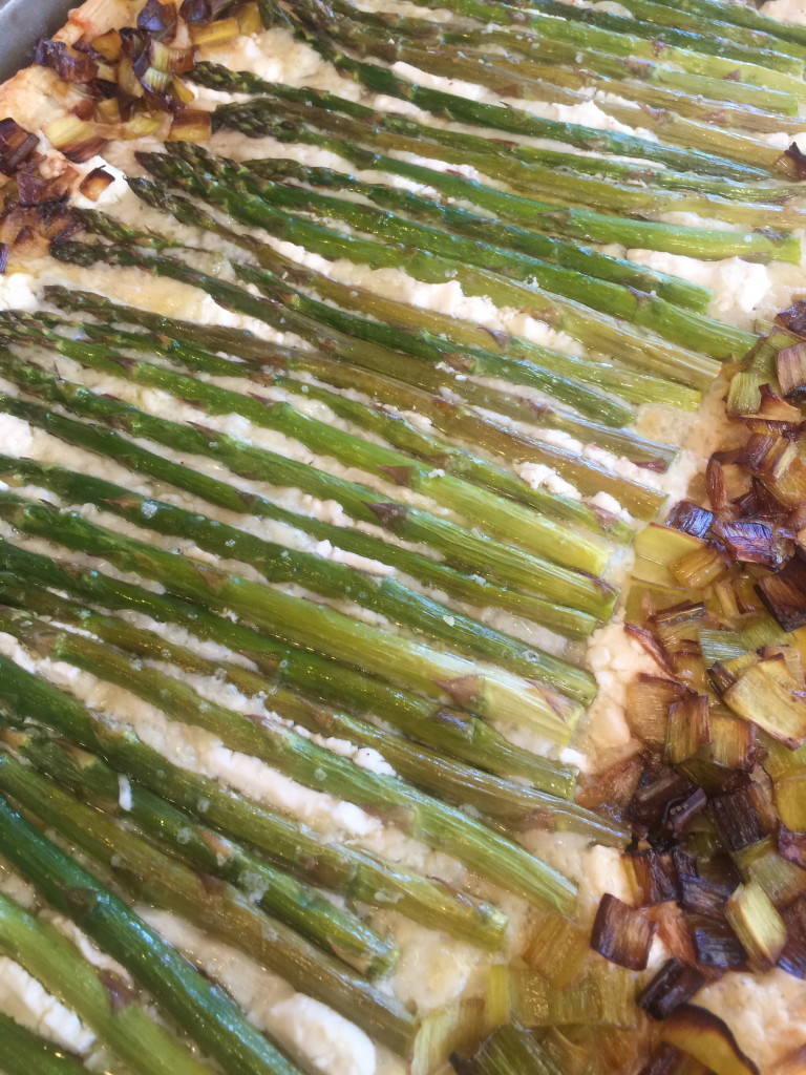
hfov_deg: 48.2
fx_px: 900
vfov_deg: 61.7
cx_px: 403
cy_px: 538
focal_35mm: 29
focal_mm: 4.15
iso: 40
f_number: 2.2
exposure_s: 1/30
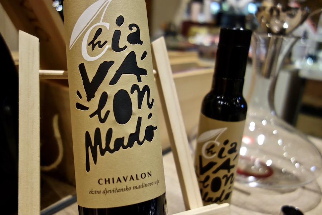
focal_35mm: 28
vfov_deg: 46.4
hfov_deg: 65.5
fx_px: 250
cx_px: 161
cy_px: 108
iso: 800
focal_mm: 10.4
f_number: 1.8
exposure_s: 1/60
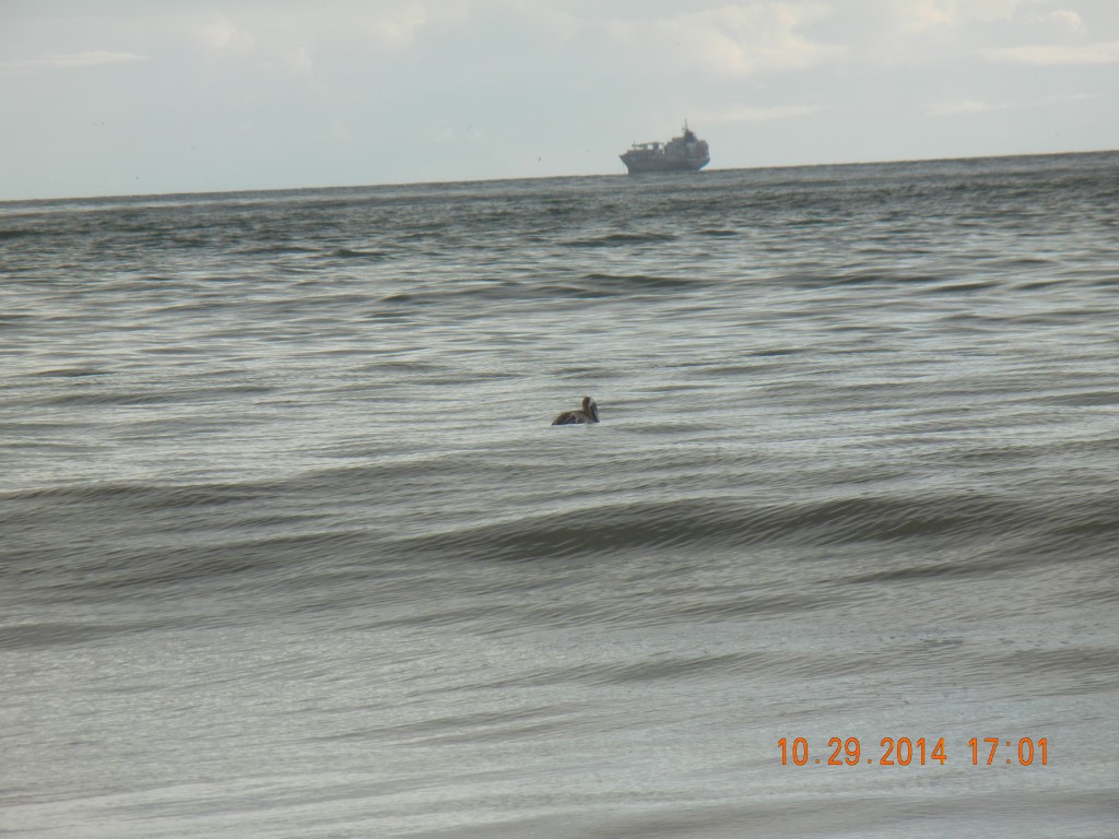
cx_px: 560
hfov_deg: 6.6
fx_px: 9698
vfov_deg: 5.0
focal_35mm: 300
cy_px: 420
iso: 160
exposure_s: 1/505
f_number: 5.6
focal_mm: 54
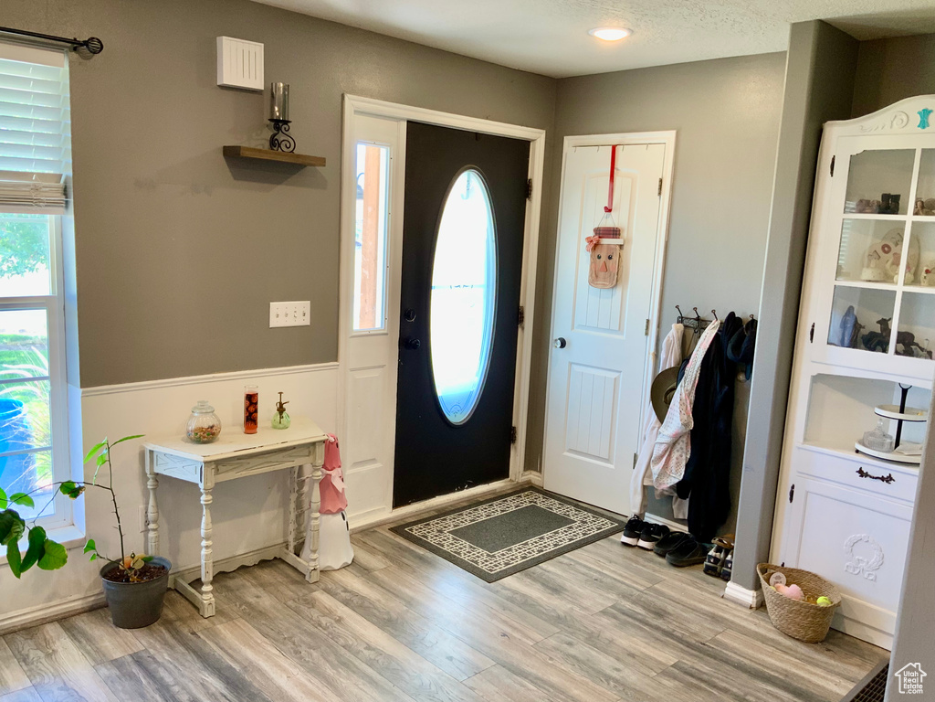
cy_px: 351
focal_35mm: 29
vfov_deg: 48.2
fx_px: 783
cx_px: 468
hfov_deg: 61.7
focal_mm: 3
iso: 50
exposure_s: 1/60
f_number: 1.8
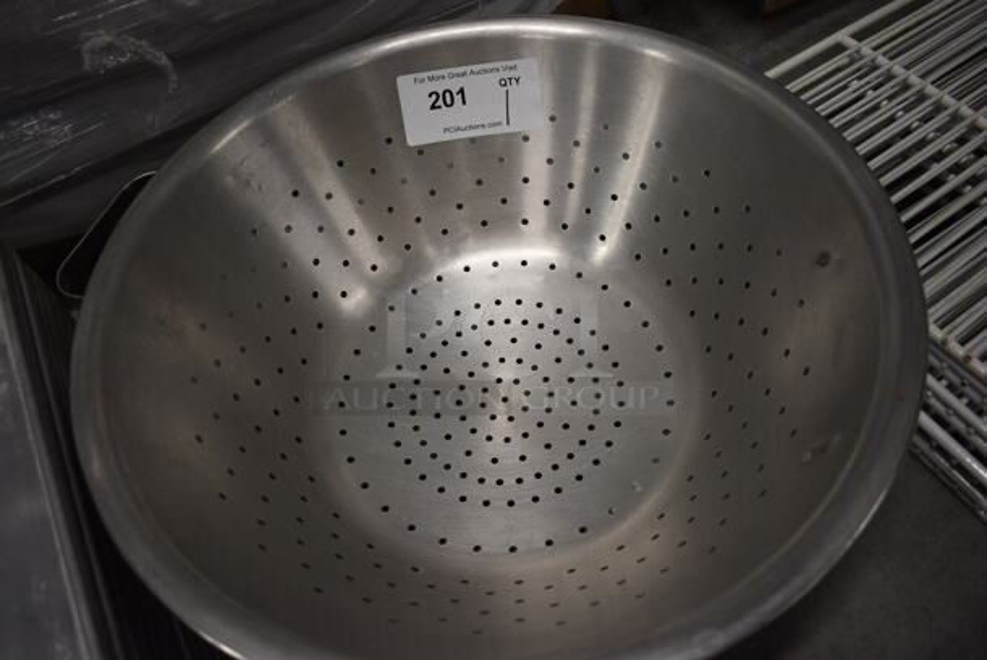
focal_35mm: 27
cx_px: 494
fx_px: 741
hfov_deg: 67.3
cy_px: 330
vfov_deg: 48.0
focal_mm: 18
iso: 800
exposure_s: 1/125
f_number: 3.5
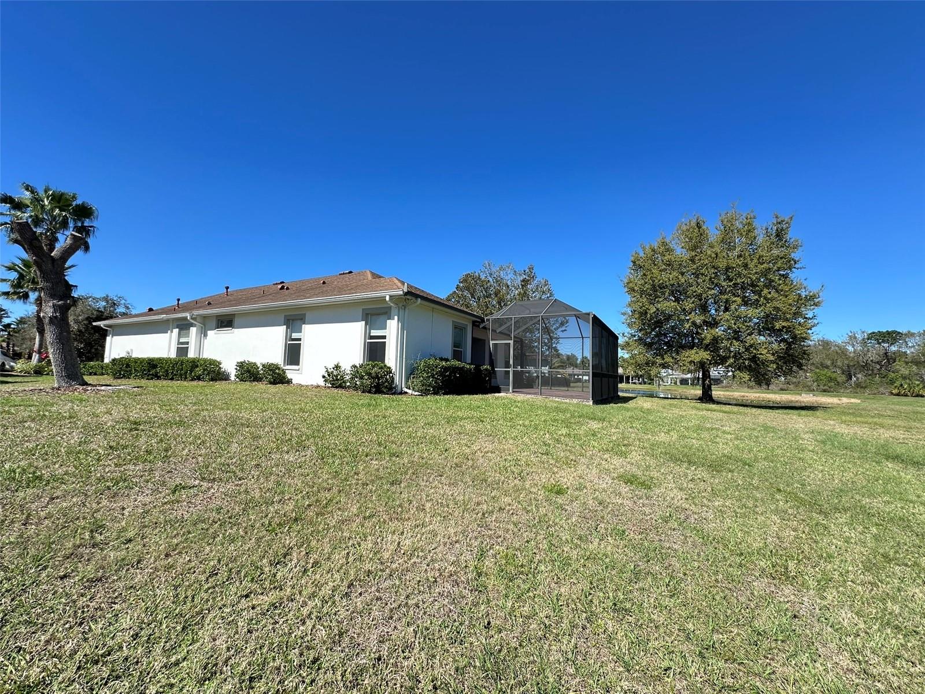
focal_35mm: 14
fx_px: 374
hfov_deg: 102.1
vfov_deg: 85.7
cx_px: 462
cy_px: 347
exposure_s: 1/764
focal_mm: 2.22
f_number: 2.2
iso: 40
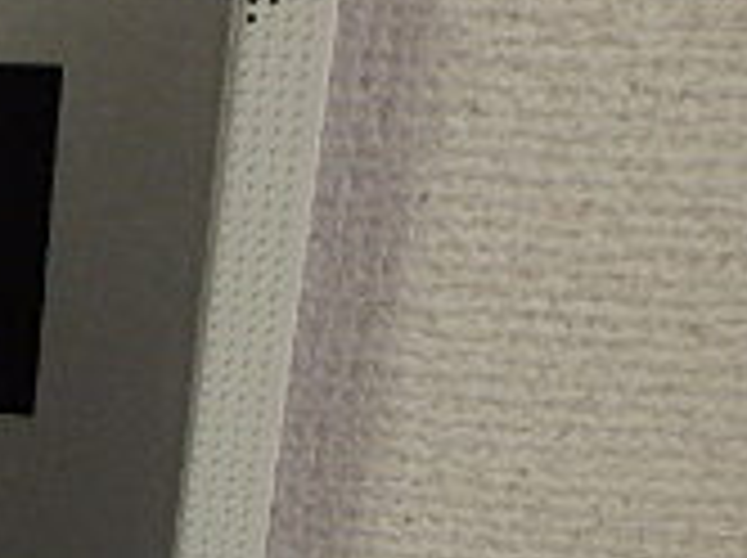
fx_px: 1745
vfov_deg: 18.0
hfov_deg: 20.4
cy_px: 472
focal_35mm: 81
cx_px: -396
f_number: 3.5
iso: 250
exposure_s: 1/30
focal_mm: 3.7
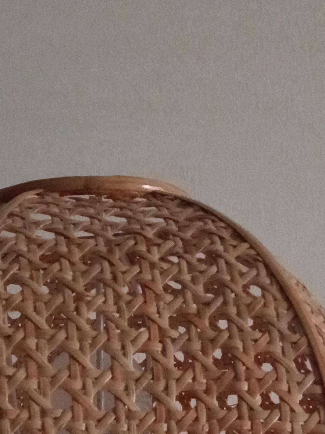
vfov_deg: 21.8
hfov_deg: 18.4
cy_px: 593
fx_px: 989
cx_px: 45
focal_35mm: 79
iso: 1697
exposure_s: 1/16.7
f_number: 2.2
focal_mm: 3.79
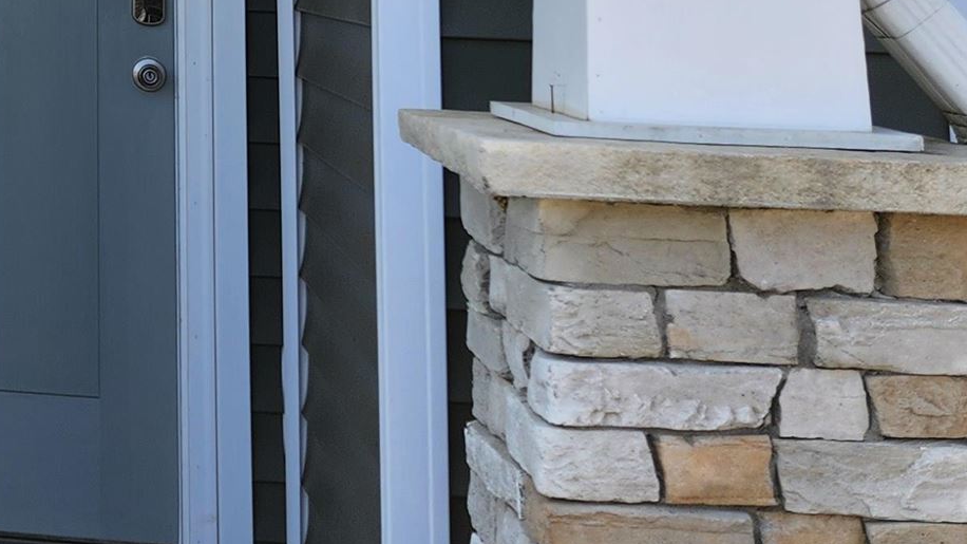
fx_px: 2154
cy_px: -415
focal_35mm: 84
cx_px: -300
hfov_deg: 22.5
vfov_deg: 13.1
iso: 25
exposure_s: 1/432
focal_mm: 5.54
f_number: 1.8
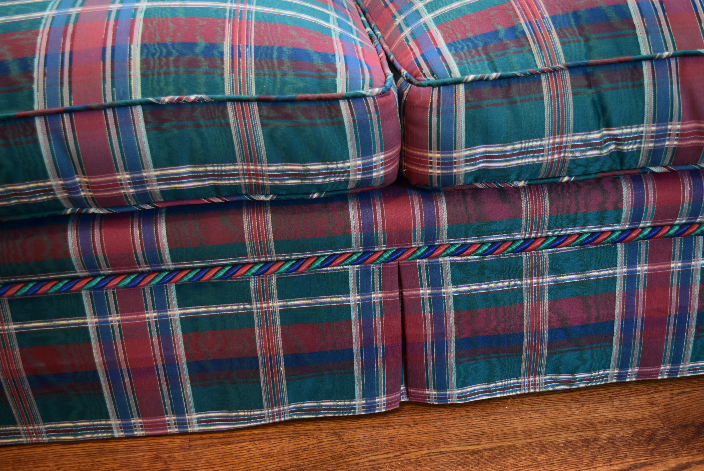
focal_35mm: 44
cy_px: 236
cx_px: 352
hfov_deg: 44.9
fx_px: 851
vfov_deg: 30.9
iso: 1600
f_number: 5
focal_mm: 29
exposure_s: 1/15
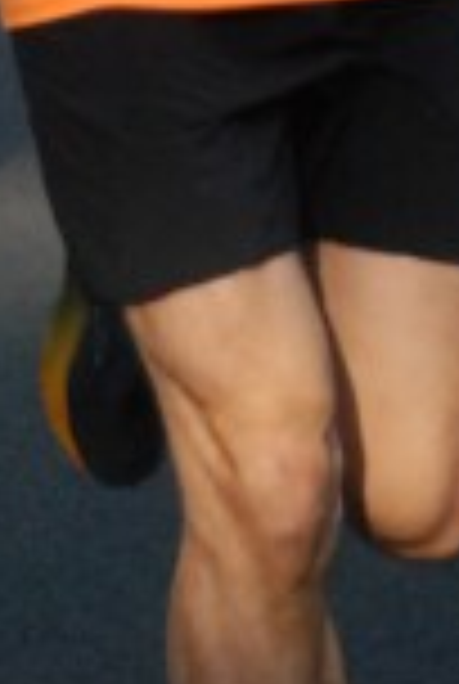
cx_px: 137
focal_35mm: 444
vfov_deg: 4.6
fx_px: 8452
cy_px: -612
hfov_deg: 3.1
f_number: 5.6
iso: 1000
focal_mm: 75
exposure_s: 1/400
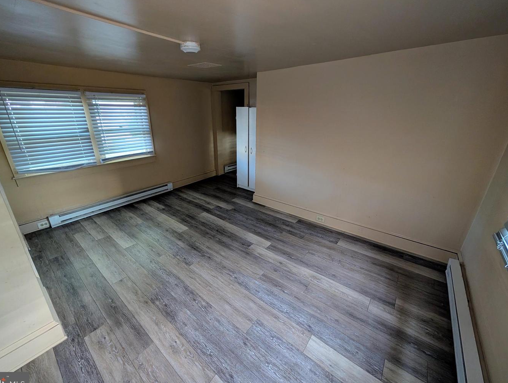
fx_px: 191
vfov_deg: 90.1
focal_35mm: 13
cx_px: 237
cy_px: 187
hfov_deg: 105.9
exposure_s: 1/31.1
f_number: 1.7
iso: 244
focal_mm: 2.02
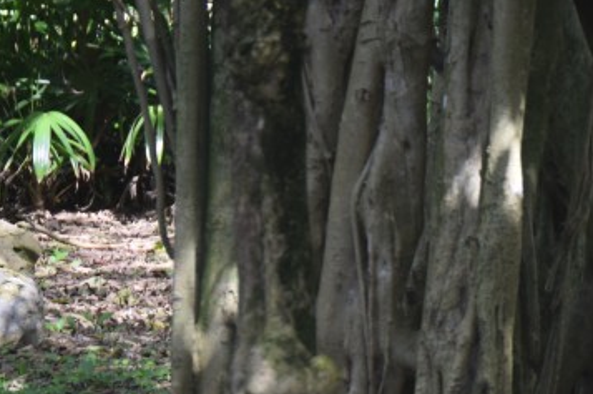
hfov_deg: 3.7
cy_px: 497
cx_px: 742
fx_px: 9212
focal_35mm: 560
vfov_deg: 2.4
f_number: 5
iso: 400
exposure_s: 1/250
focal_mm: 130
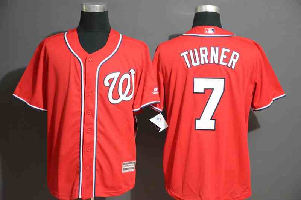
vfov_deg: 15.1
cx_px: 150
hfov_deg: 22.7
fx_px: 751
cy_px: 100
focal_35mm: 90
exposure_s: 1/13
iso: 4000
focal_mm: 60
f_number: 5
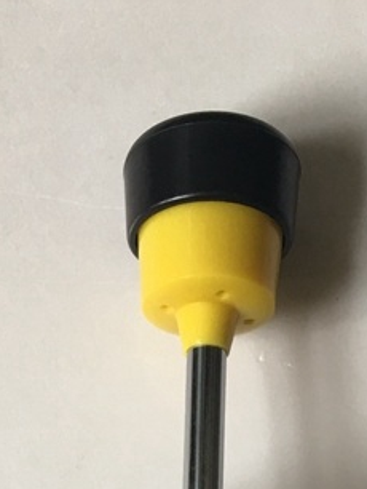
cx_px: 121
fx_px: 1369
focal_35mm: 97
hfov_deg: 15.2
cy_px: 788
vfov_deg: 17.6
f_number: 2.2
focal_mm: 4.15
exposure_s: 1/33
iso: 32
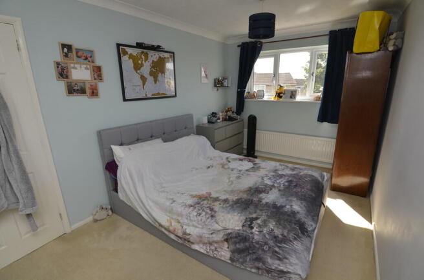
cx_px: 212
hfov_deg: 95.1
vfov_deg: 71.8
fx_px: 194
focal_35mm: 16
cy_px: 140
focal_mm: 11
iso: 140
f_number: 5.6
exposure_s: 1/125
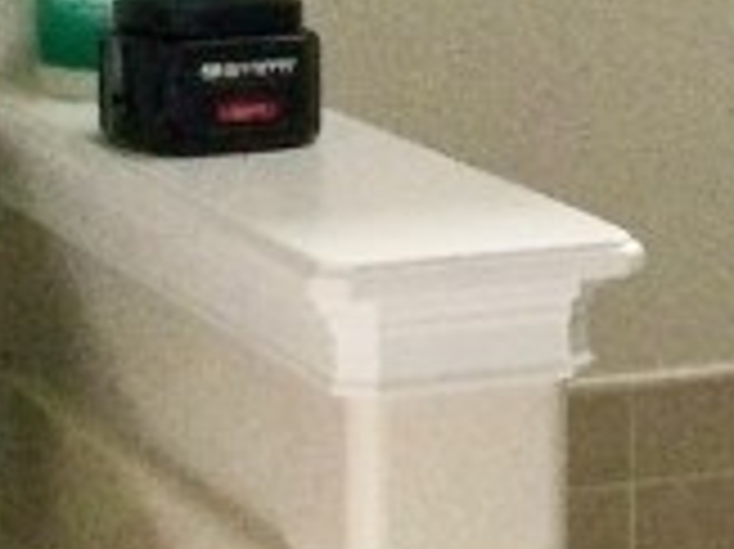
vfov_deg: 7.6
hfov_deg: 9.6
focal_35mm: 195
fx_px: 4132
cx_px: 1382
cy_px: 108
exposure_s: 1/30
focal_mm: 3.3
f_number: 2.4
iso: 160
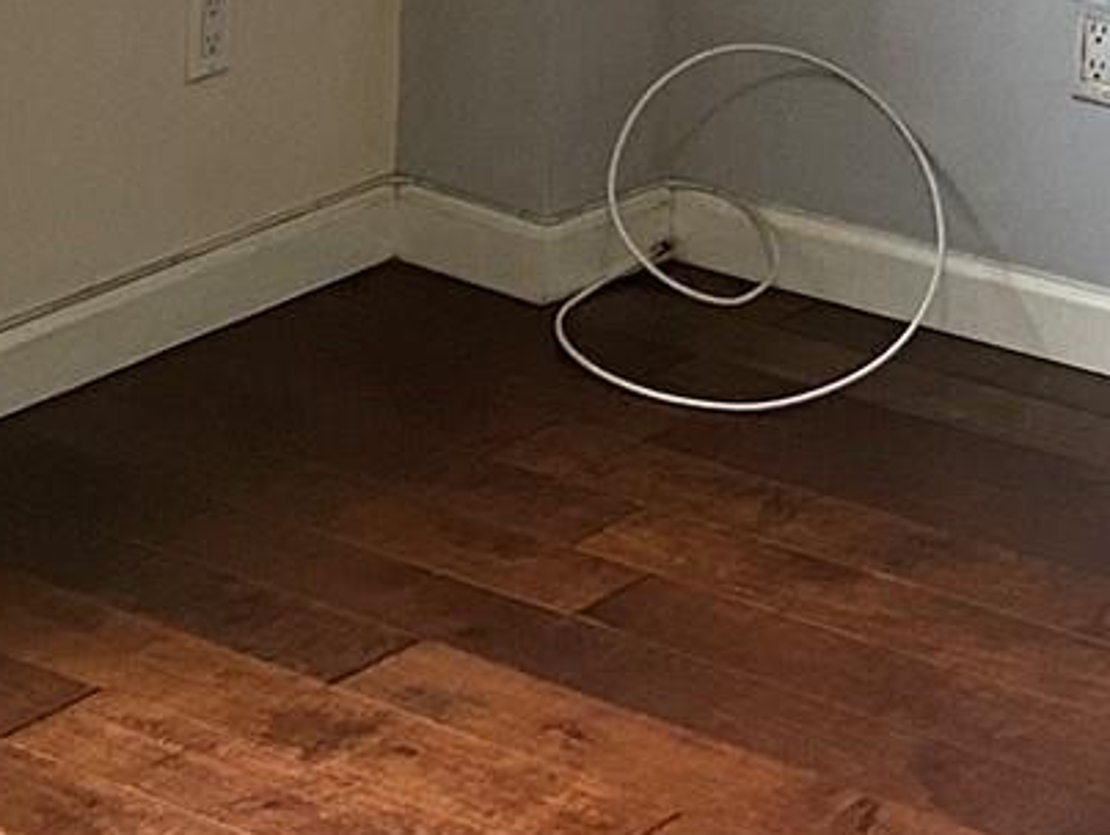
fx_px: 4237
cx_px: 713
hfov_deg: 14.9
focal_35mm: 132
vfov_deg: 10.2
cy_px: -937
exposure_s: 1/60
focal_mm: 4.25
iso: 250
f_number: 1.8
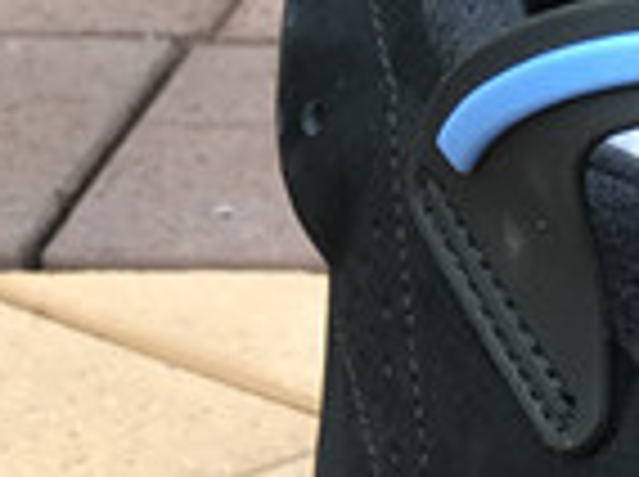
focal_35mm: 294
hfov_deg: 6.5
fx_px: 5418
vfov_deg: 5.0
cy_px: 610
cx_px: 1292
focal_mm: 6.6
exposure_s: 1/100
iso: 25
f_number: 2.8
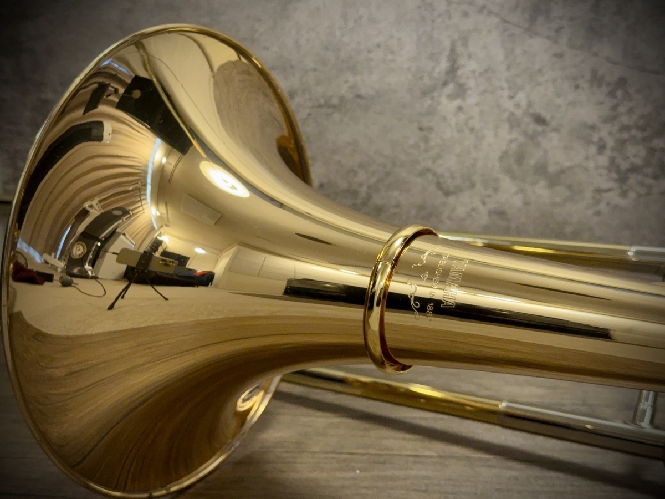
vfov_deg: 30.3
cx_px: 332
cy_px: 250
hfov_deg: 39.7
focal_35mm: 48
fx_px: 922
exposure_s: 1/33
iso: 320
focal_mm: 6.76
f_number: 1.78
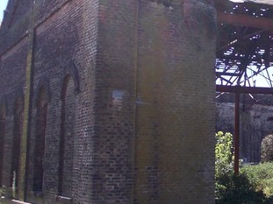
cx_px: 270
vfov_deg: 21.3
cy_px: 93
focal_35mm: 69
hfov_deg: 26.7
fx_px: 544
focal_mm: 4
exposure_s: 1/160
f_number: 5.4
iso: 80
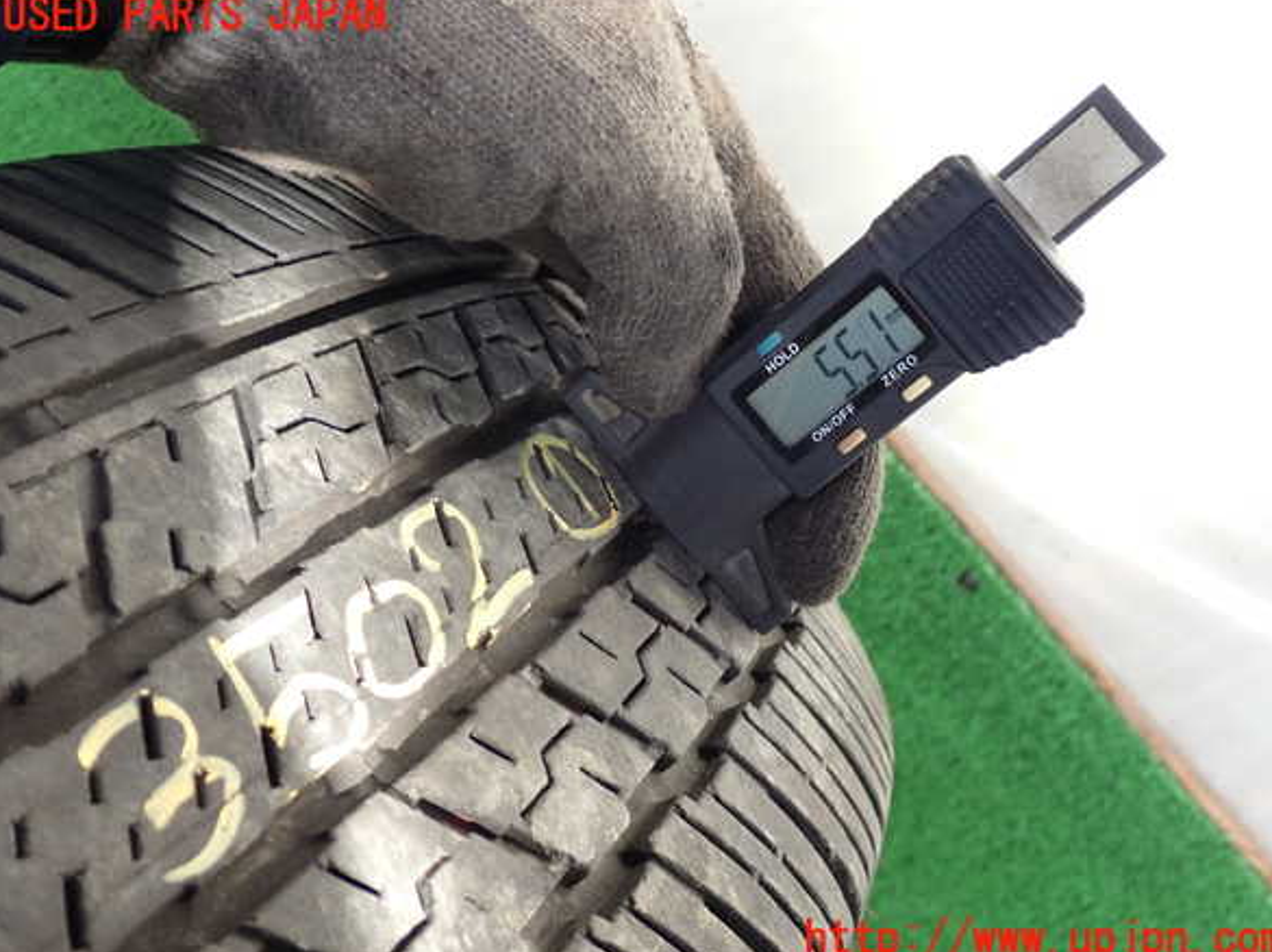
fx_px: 1432
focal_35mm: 39
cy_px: 478
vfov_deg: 36.8
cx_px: 644
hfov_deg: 47.9
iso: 200
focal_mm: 6.83
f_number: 2.7
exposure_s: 1/125
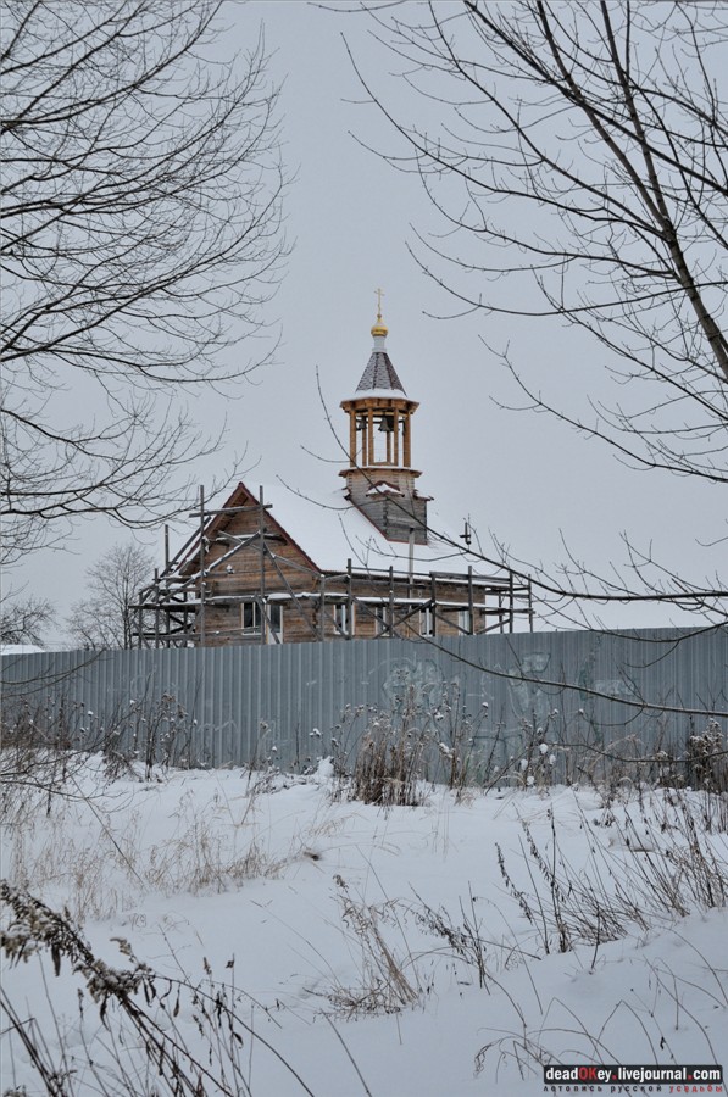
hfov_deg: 26.4
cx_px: 364
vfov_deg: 38.9
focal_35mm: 51
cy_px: 548
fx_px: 1552
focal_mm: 34
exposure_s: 1/400
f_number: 8
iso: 320
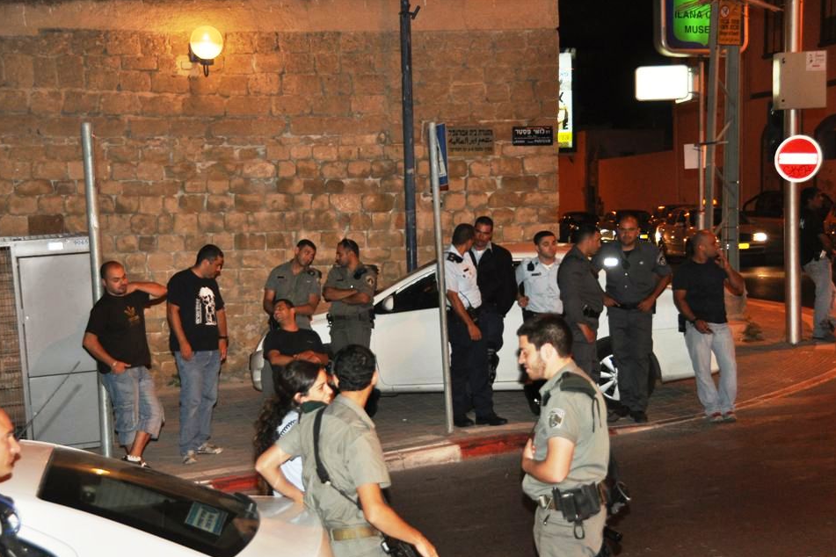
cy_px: 296
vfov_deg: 19.2
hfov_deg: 28.5
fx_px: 1649
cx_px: 426
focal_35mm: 71
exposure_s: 1/60
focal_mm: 44
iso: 800
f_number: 4.5
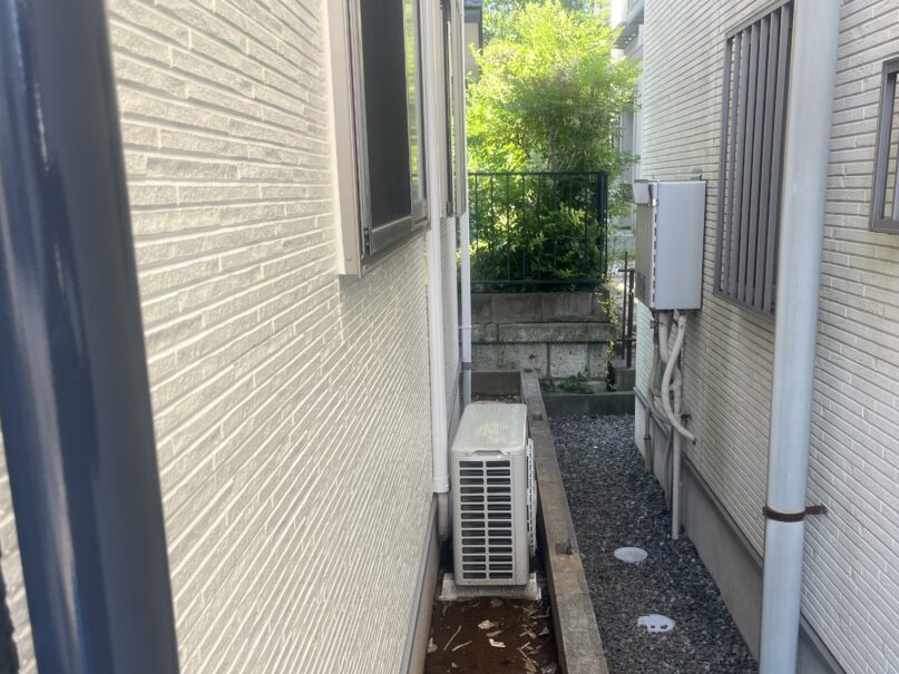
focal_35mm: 33
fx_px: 857
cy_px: 393
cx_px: 490
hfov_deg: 55.3
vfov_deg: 42.8
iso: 40
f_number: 1.6
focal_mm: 5.1
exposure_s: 1/257
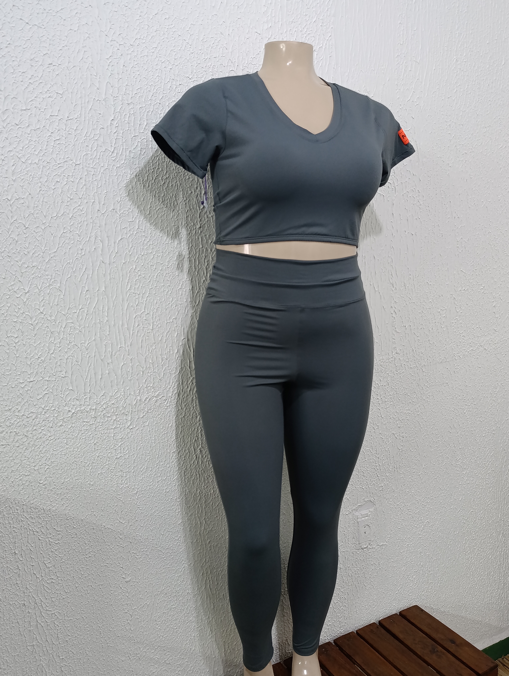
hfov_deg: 59.0
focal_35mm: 23
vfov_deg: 73.8
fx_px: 450
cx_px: 254
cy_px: 338
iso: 1250
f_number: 1.6
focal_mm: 6.14
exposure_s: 1/60
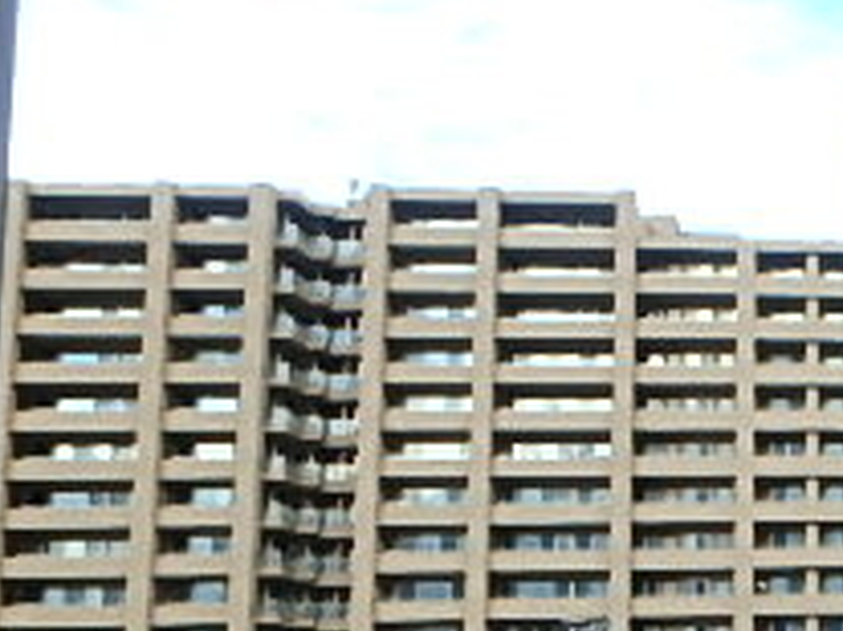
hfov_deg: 24.2
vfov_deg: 22.2
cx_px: 1222
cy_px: 533
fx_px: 1582
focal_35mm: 65
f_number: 3.5
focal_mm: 3.7
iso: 125
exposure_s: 1/200
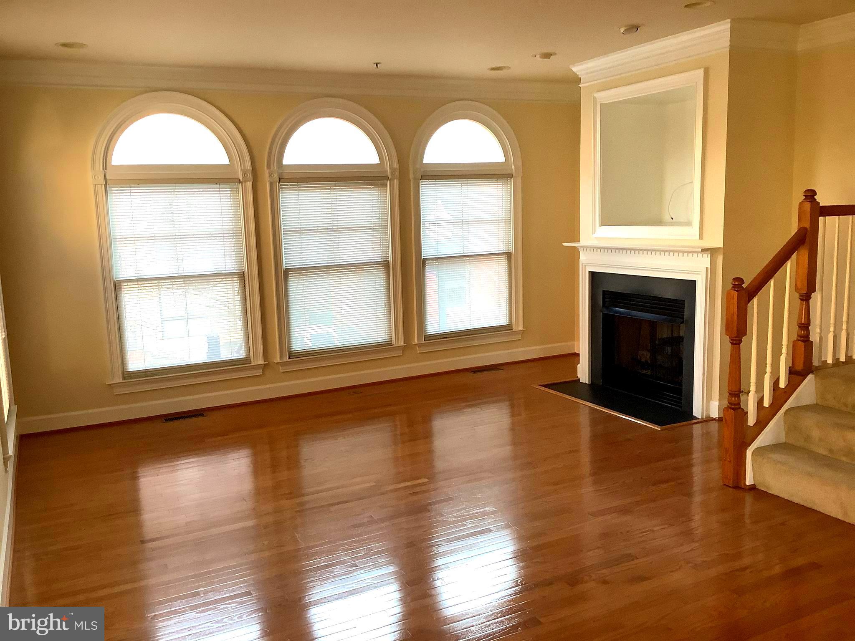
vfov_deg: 45.4
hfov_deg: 58.4
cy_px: 320
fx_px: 766
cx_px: 428
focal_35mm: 31
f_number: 2.4
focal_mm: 3.3
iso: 125
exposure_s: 1/60
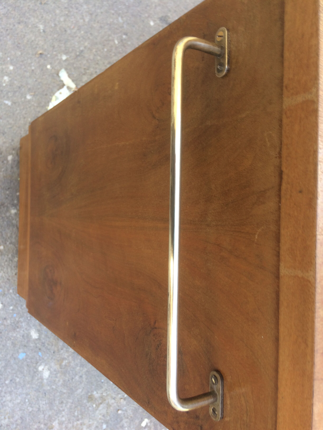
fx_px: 361
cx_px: 162
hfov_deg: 48.2
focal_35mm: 29
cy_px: 215
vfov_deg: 61.7
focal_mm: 4.15
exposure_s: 1/50
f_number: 2.2
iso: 32
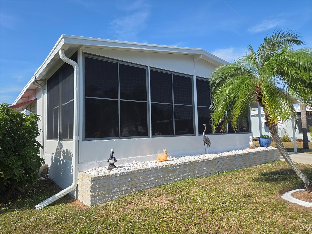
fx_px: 207
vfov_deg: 58.9
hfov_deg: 73.9
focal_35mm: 23
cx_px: 156
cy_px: 117
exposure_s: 1/2921
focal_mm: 5.4
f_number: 1.8
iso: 50
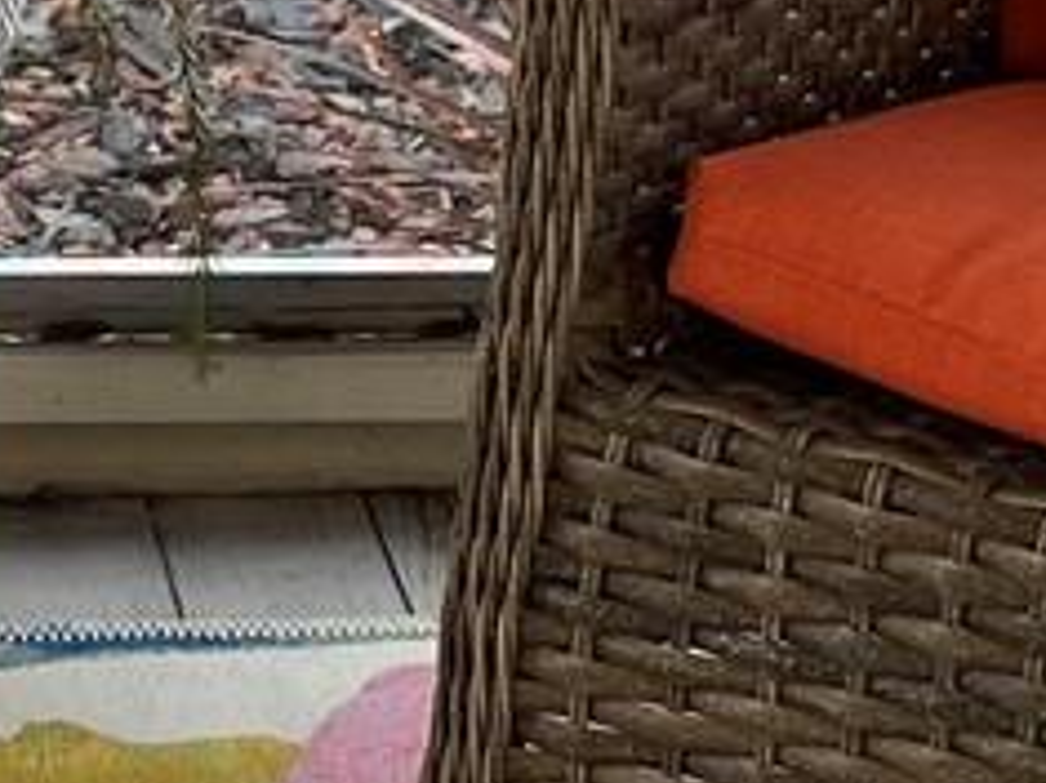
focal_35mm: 177
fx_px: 5346
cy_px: -392
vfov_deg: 8.2
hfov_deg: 10.9
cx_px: -401
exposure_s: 1/124
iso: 32
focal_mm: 4.2
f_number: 1.6
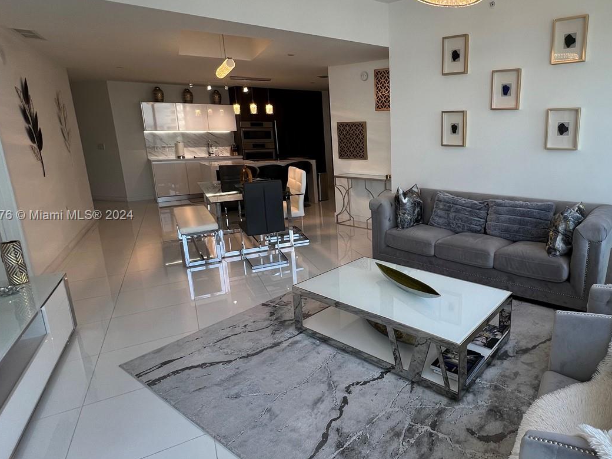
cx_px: 416
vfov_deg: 65.9
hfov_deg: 78.6
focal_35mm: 20
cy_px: 216
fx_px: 354
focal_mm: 1.57
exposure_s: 1/120
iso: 64
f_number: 1.8
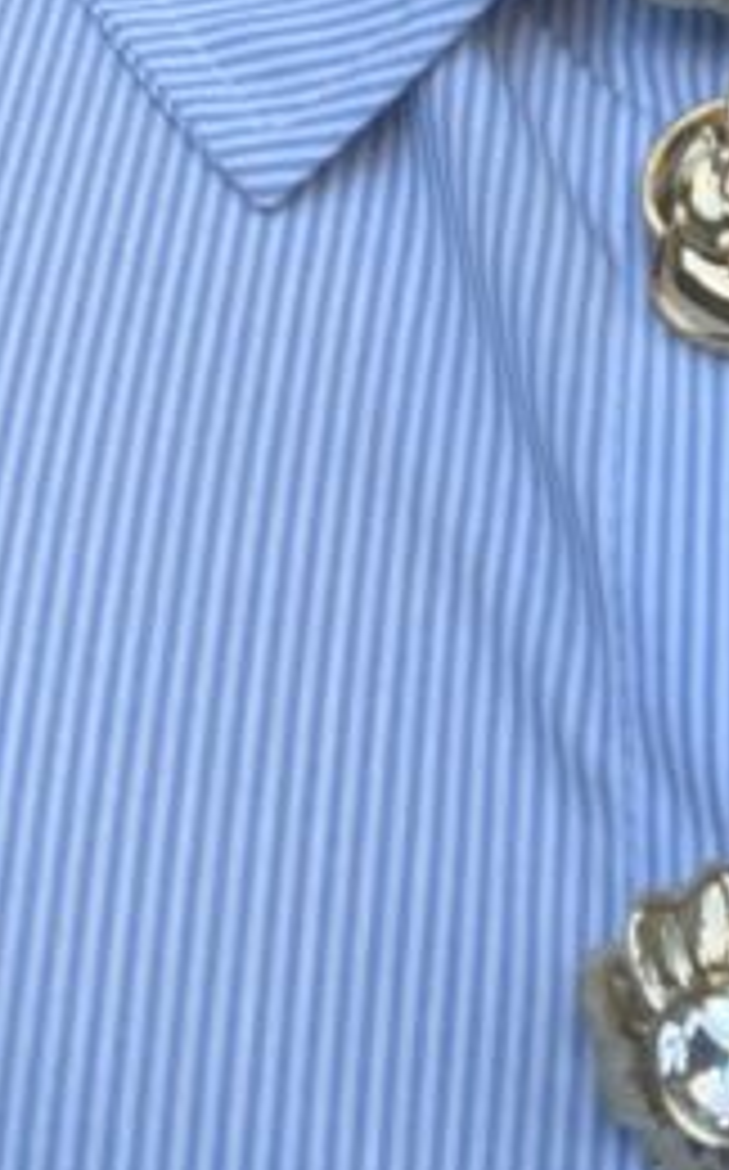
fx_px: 3122
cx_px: 734
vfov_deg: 20.8
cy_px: 122
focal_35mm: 98
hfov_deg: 13.1
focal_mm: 2.71
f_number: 2.2
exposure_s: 1/121
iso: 32
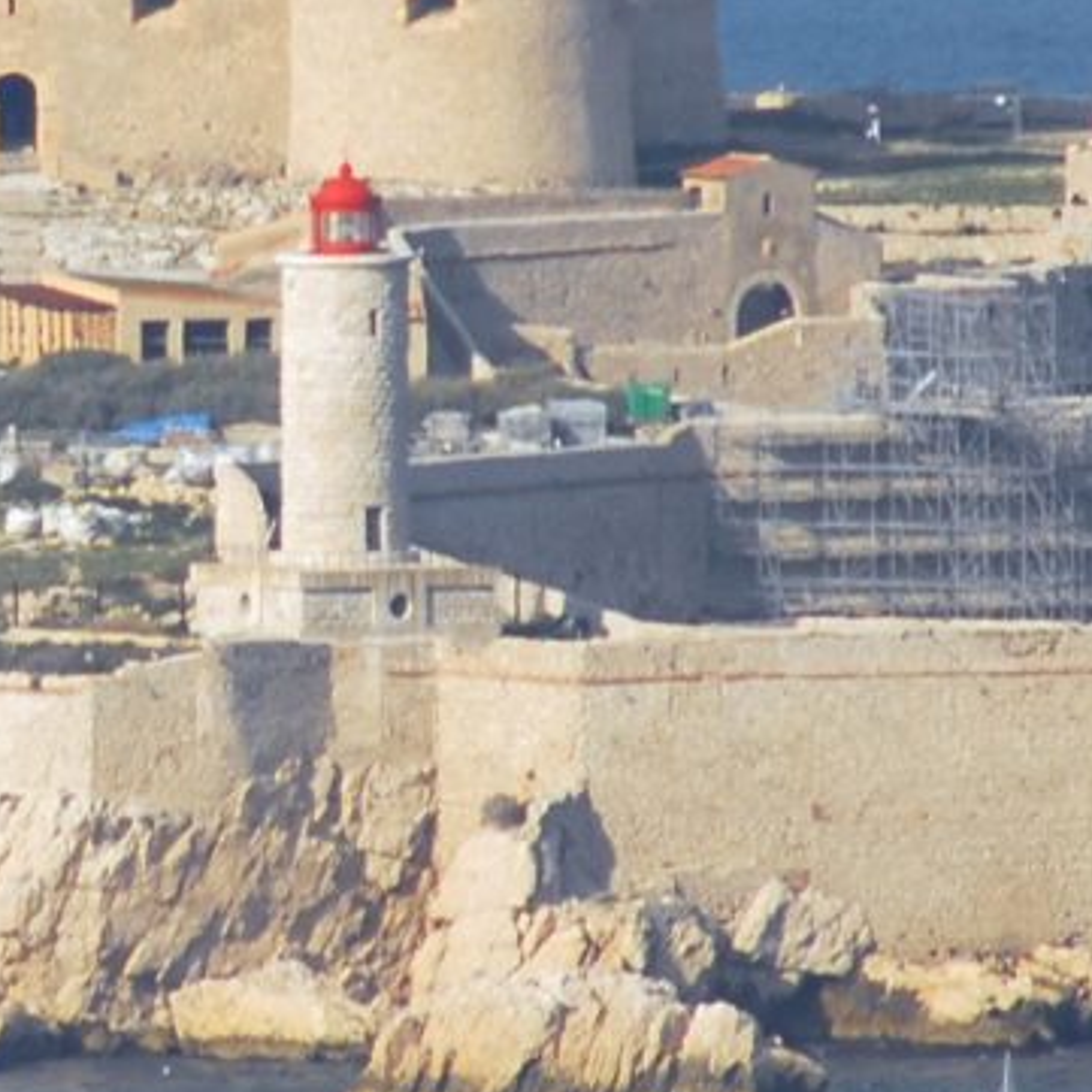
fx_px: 103324
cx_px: -112
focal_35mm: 2895
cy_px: 301
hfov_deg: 0.6
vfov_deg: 0.6
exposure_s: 1/320
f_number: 8
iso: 100
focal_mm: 400
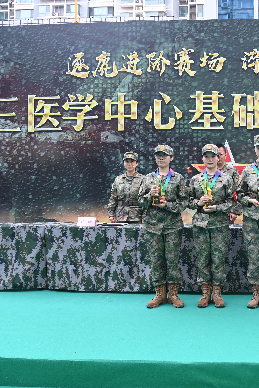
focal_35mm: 37
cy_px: 198
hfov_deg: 32.8
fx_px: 399
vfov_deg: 51.9
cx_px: 262
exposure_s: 1/100
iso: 200
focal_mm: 24
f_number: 5.6
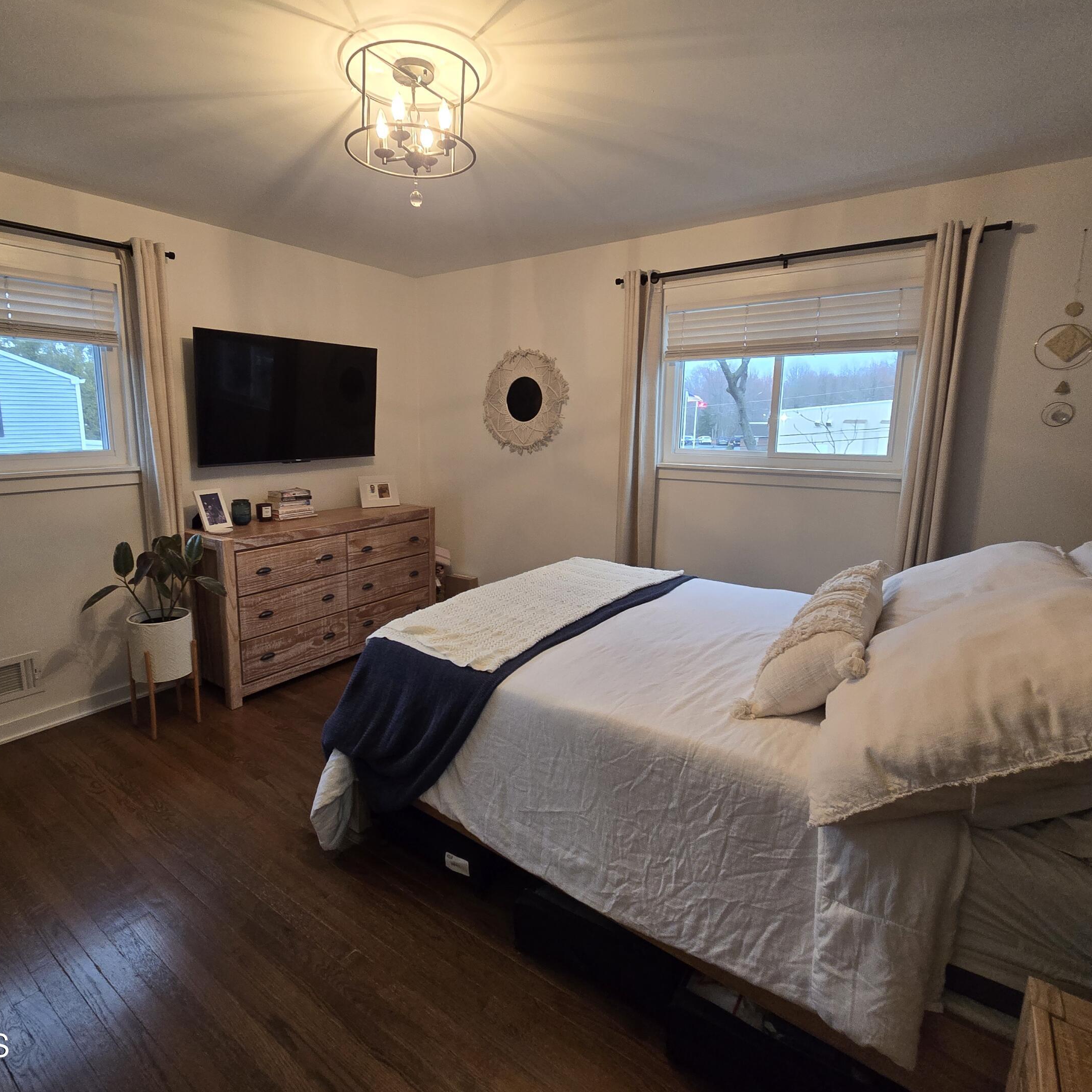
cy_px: 528
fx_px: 571
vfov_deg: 87.4
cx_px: 503
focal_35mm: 16
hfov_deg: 87.3
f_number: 2.2
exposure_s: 1/60
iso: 320
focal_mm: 2.2
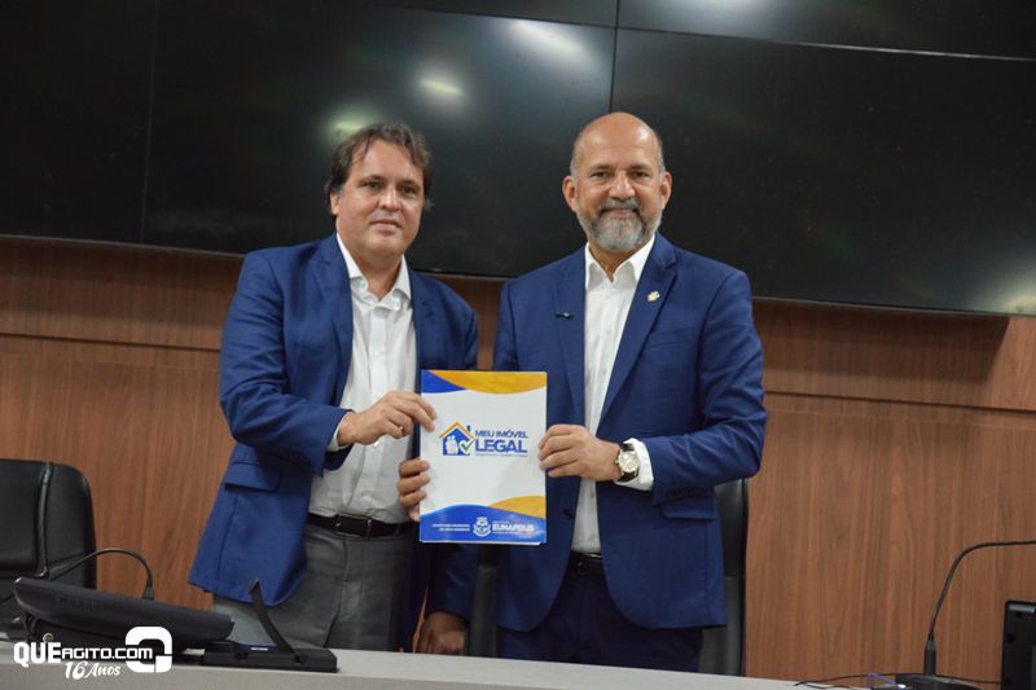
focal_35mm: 112
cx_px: 518
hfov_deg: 18.2
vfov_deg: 12.2
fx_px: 3237
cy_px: 345
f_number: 5.3
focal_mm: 75
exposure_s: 1/60
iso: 2800
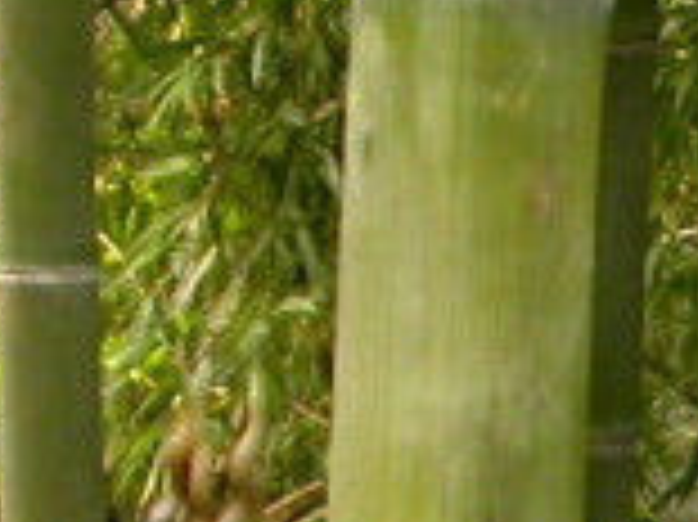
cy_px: 1382
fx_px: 6246
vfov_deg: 4.6
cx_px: 1446
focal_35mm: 310
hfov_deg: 6.2
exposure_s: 1/60.2
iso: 100
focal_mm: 9.8
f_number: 3.2
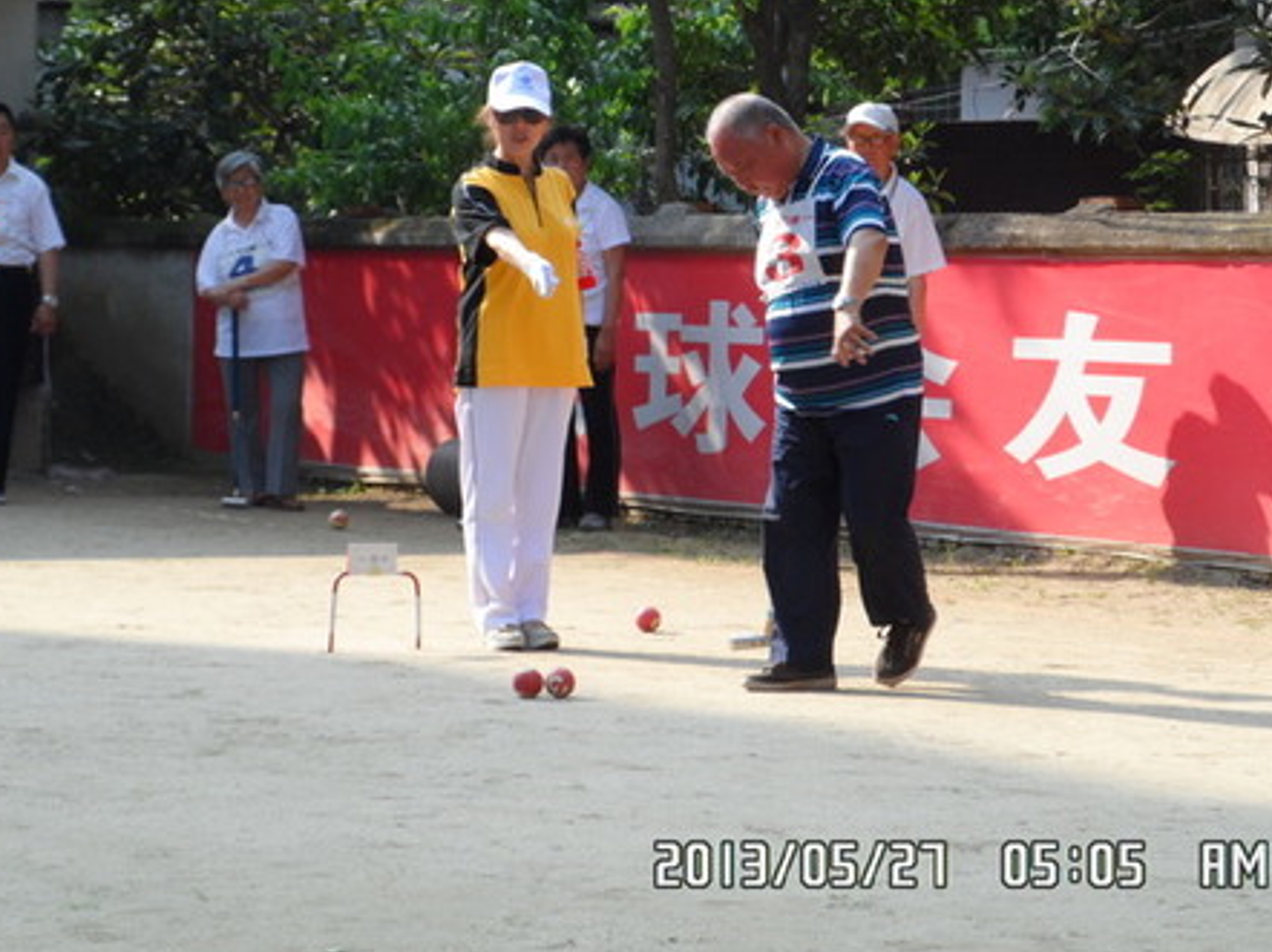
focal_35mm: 163
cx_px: 593
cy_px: 345
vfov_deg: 9.1
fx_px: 5986
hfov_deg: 12.1
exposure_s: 1/125
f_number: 4.6
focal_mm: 19.5
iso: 80
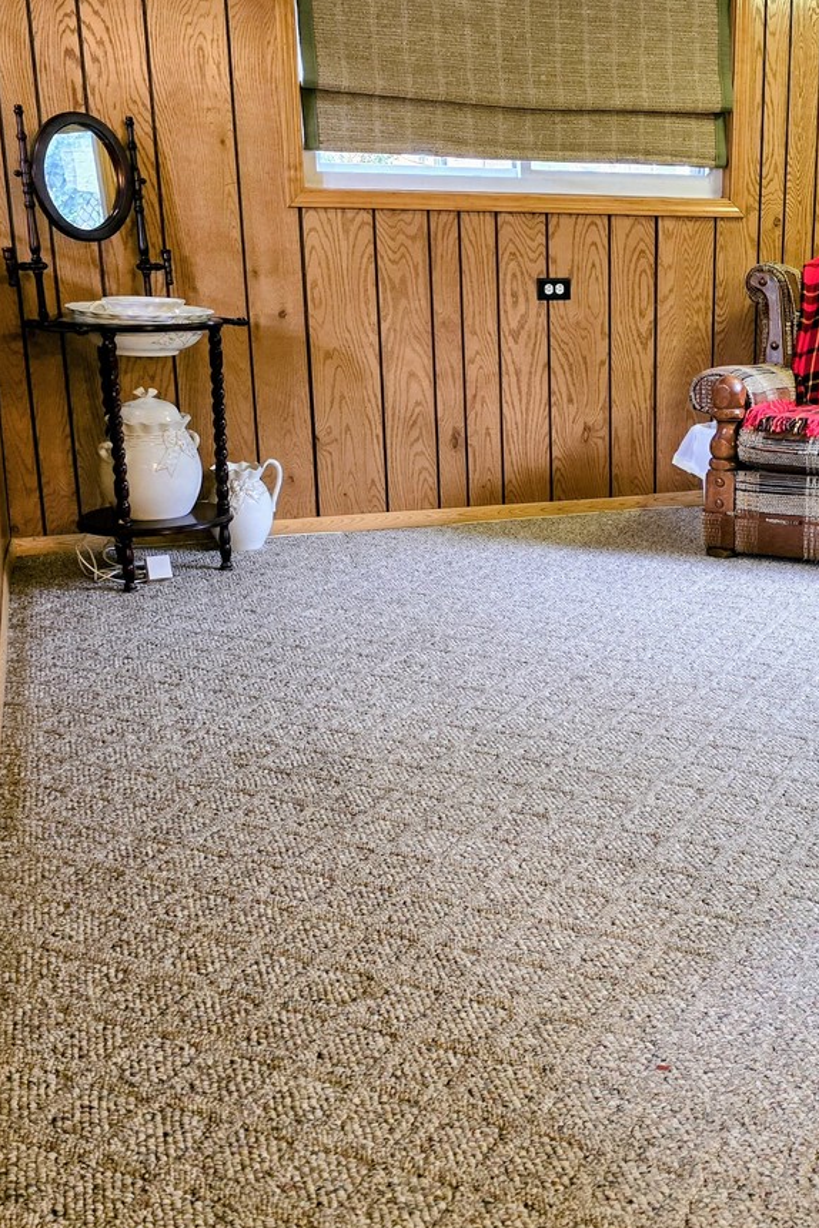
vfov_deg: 48.3
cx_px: 728
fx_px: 1365
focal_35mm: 40
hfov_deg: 31.9
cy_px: 533
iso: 1000
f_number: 1.7
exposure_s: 1/120
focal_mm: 6.3
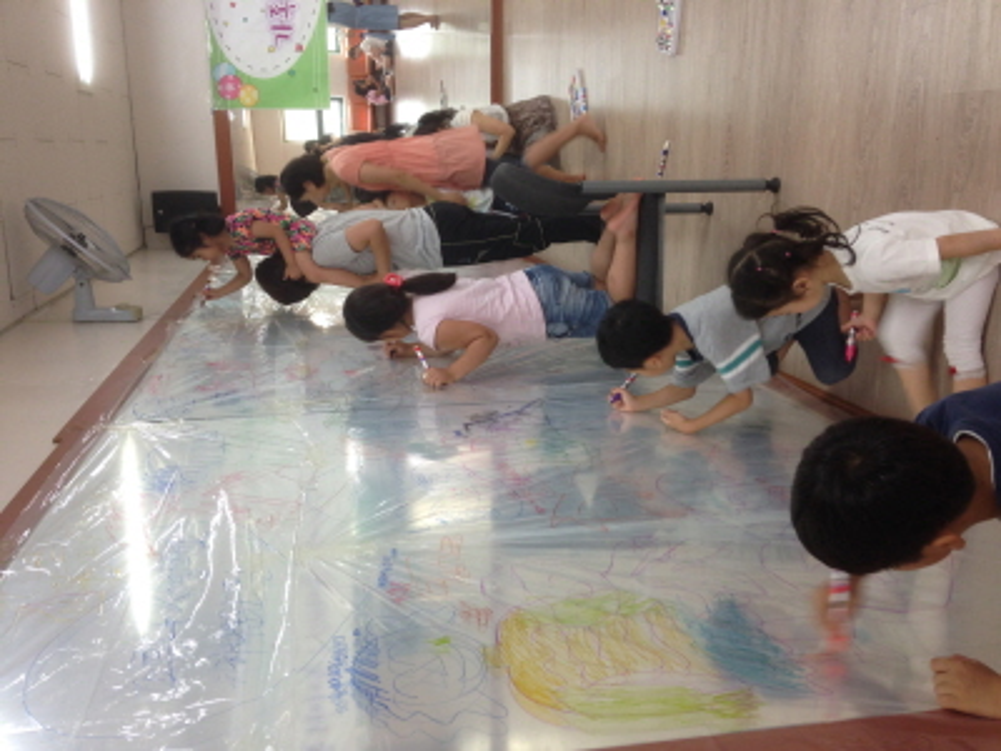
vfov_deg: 42.9
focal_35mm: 33
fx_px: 954
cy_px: 376
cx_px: 500
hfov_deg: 55.4
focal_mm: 4.12
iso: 64
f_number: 2.4
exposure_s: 1/20
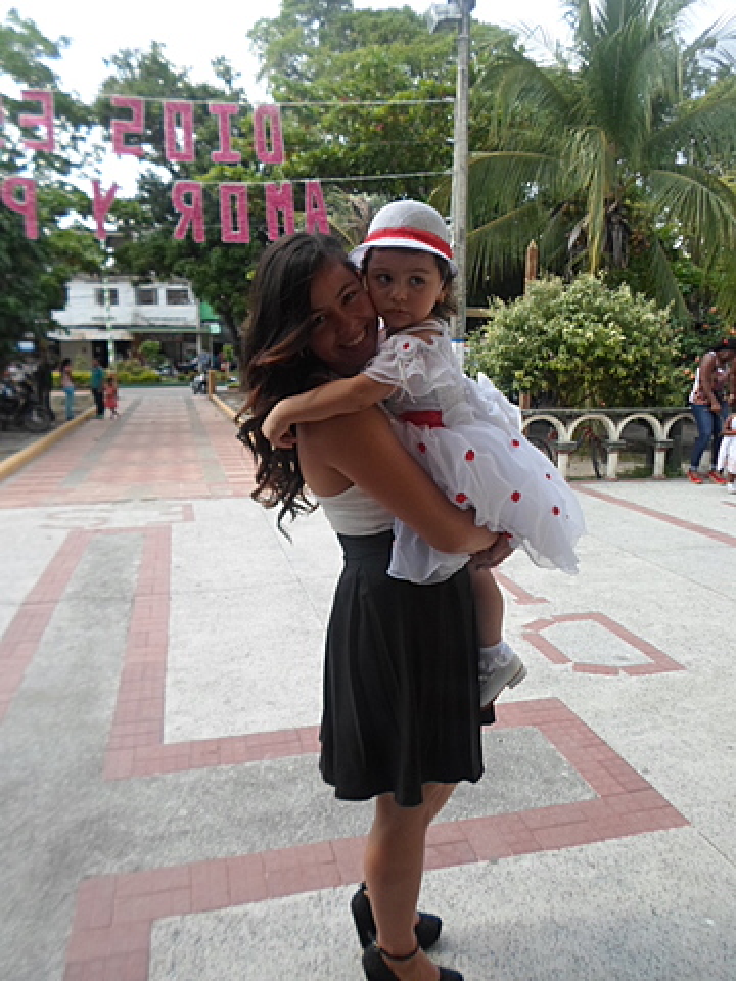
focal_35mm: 25
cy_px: 490
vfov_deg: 69.4
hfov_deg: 54.9
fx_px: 709
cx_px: 368
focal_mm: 4.5
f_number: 2.5
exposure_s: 1/500
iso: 80
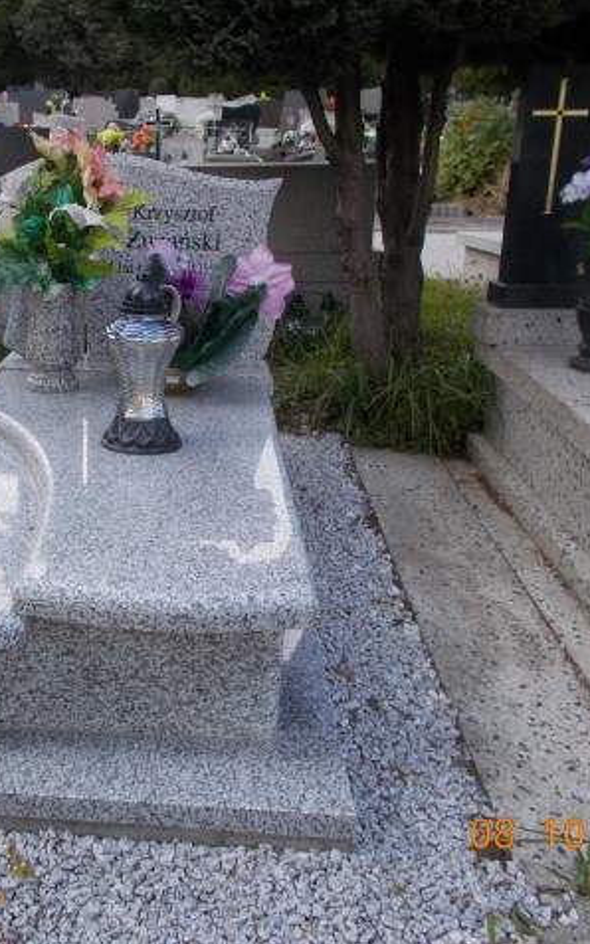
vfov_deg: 52.8
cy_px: 471
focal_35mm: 37
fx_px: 952
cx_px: 133
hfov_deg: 33.6
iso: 80
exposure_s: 1/320
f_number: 3.2
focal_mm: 4.6
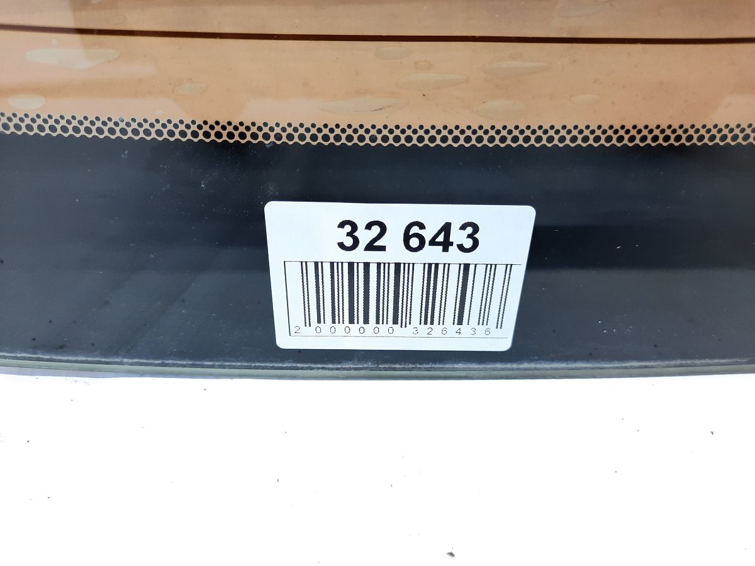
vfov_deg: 54.9
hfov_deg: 69.4
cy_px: 283
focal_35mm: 25
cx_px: 378
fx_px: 545
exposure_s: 1/50
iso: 125
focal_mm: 4.6
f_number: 2
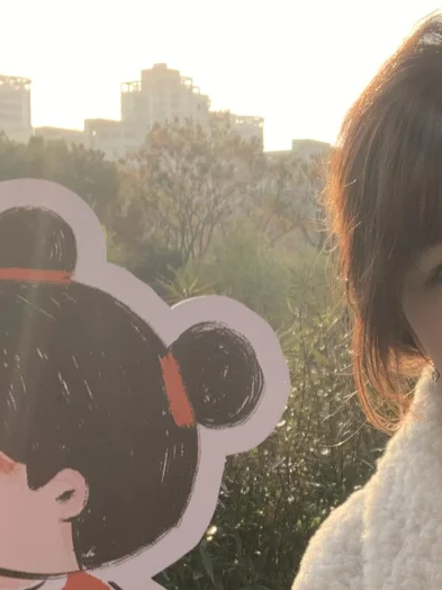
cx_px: 431
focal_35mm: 88
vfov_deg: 21.9
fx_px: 1498
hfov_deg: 16.5
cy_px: 491
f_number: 2.2
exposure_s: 1/352
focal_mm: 2.87
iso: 16
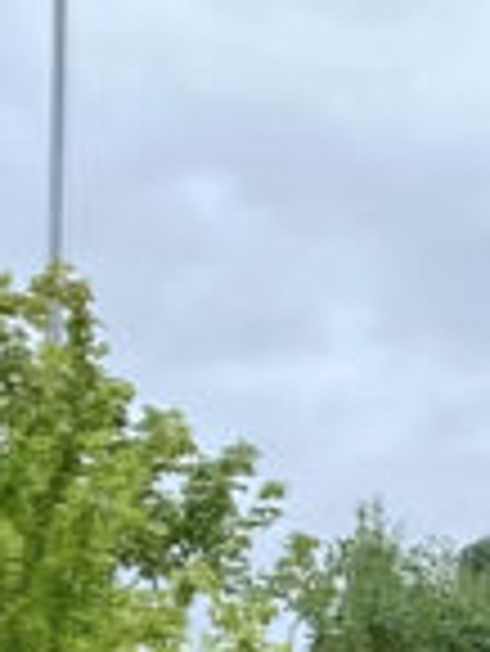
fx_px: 3468
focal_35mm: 184
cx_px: 679
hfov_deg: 8.0
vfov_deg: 10.7
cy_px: 571
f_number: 1.8
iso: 32
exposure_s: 1/1072
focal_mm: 4.25
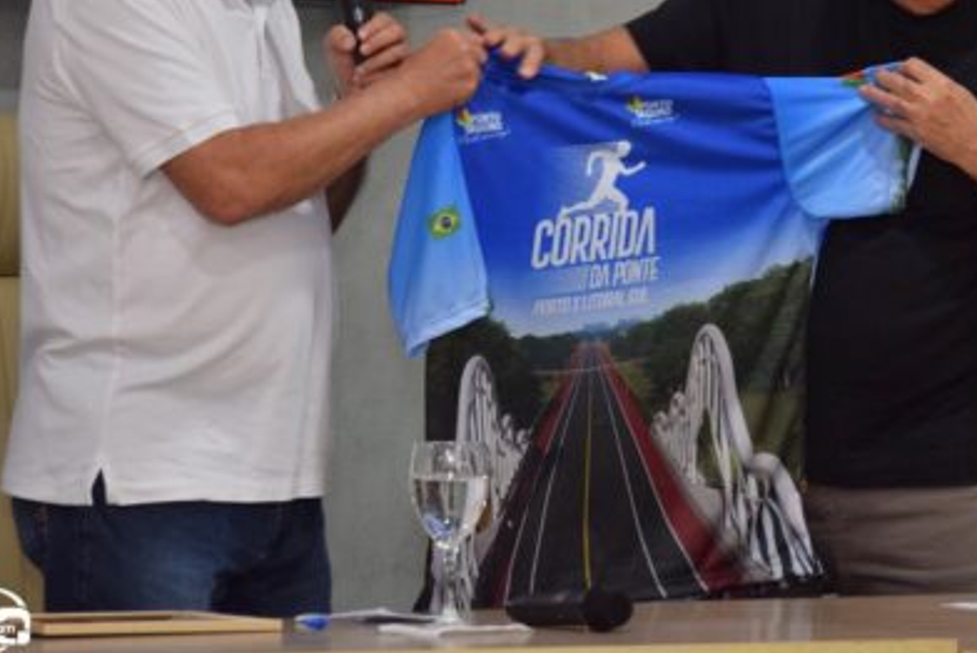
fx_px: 5783
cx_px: 817
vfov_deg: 6.4
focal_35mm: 213
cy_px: 59
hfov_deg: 9.6
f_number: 5.3
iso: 800
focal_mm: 75
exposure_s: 1/80
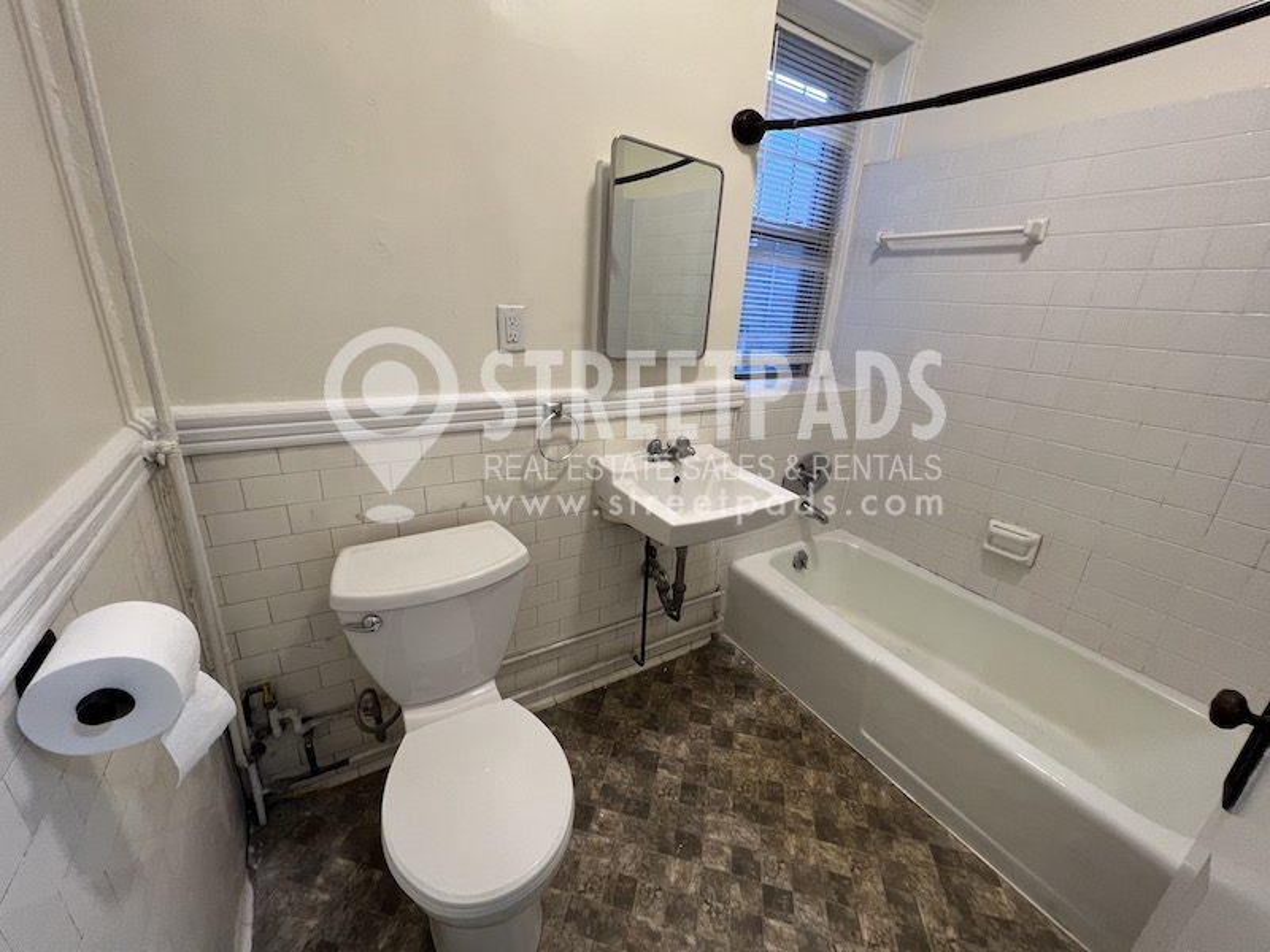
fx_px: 477
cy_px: 476
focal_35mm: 13
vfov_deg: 89.9
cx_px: 635
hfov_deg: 106.2
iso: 200
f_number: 1.8
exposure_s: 1/120
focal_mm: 1.57
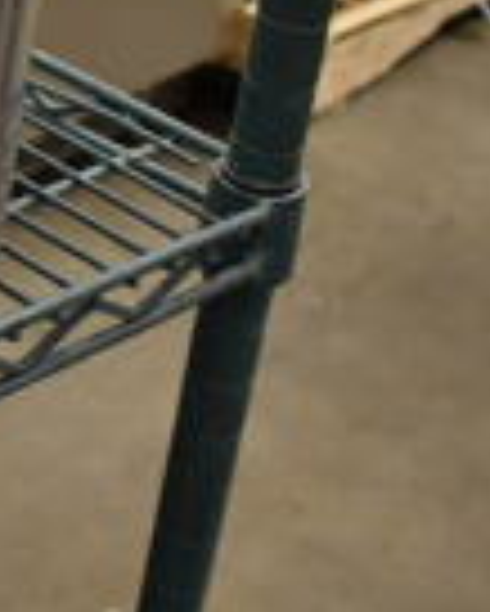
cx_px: -620
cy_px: -9
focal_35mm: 114
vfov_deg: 16.5
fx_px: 2064
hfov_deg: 11.5
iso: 1000
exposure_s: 1/30
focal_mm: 18
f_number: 3.5
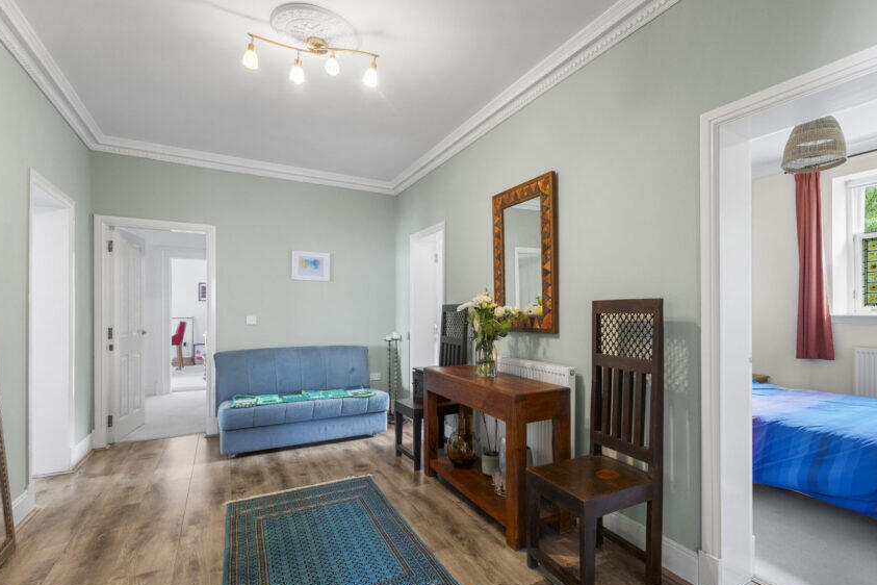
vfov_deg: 70.4
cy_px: 306
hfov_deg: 92.9
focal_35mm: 17
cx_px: 486
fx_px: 414
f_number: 8
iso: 640
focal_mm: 14
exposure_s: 1/100
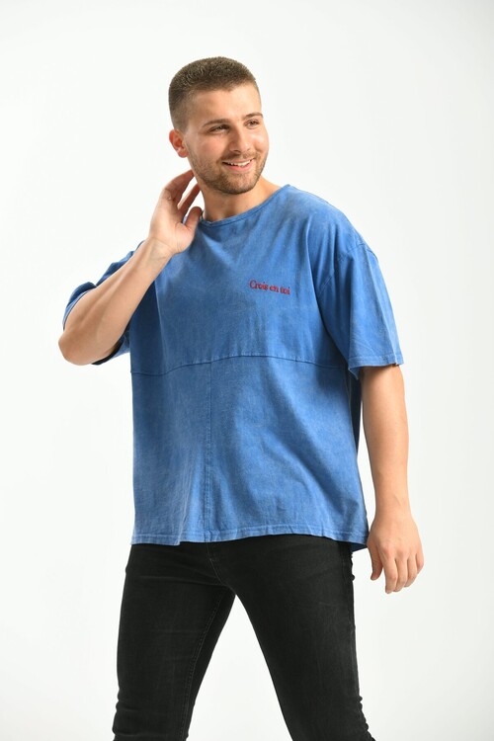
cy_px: 370
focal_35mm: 122
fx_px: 2511
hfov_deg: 11.2
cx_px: 247
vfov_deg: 16.8
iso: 100
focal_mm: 122
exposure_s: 1/160
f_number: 5.6
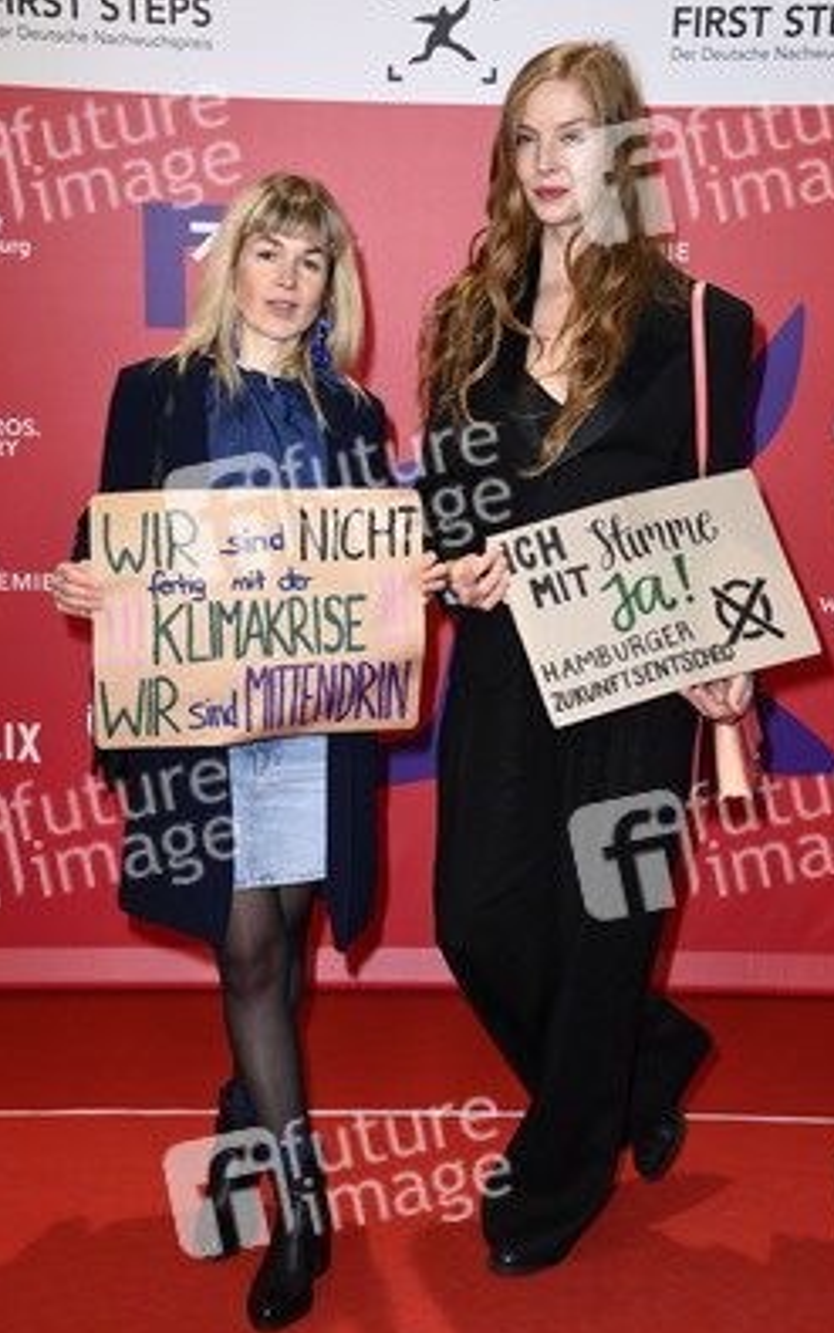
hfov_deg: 20.3
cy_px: 672
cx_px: 436
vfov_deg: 32.0
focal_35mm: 64
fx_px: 2327
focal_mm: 62
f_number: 6.3
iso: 640
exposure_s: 1/250
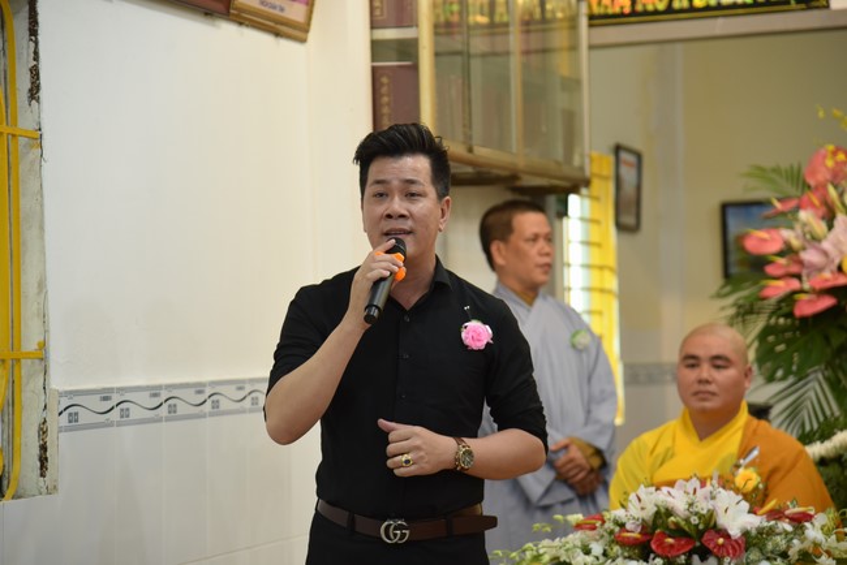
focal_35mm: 120
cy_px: 282
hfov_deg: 17.1
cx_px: 424
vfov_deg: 11.4
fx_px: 2824
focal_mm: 120
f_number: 4
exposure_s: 1/125
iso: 1000
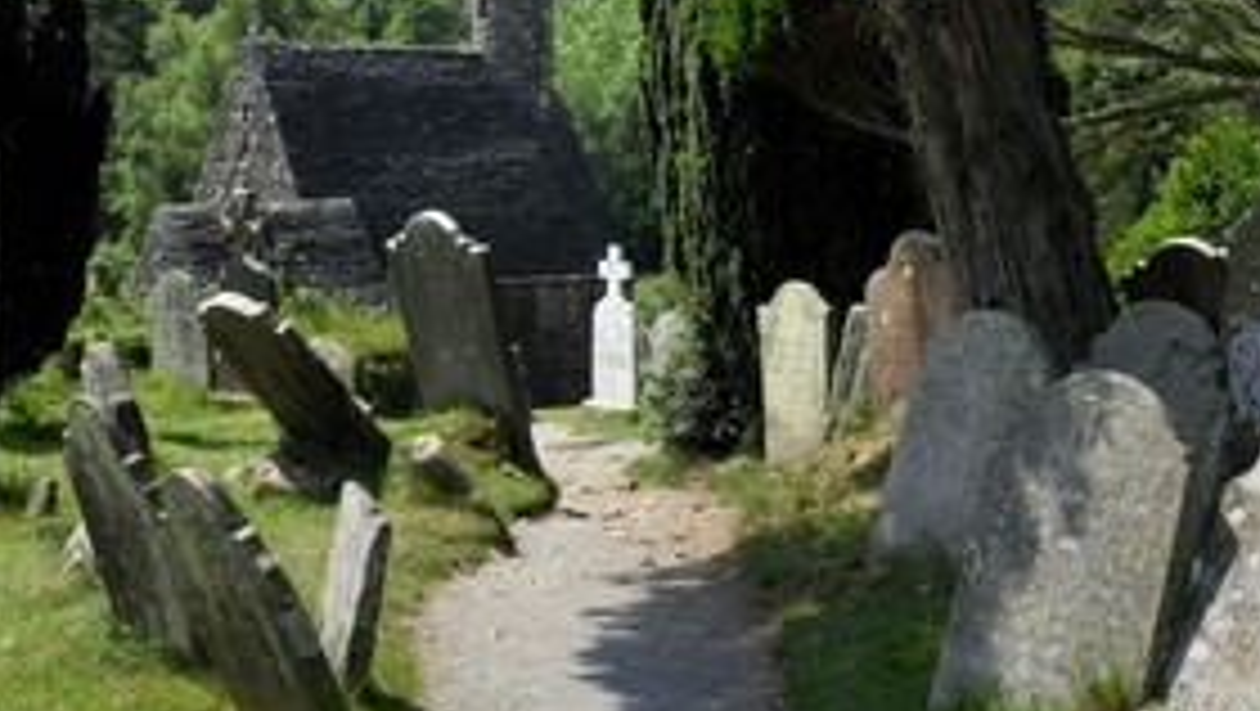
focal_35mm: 66
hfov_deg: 31.8
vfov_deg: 18.2
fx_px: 2207
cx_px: 722
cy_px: 207
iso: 100
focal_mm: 28
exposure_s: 1/160
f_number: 8.5
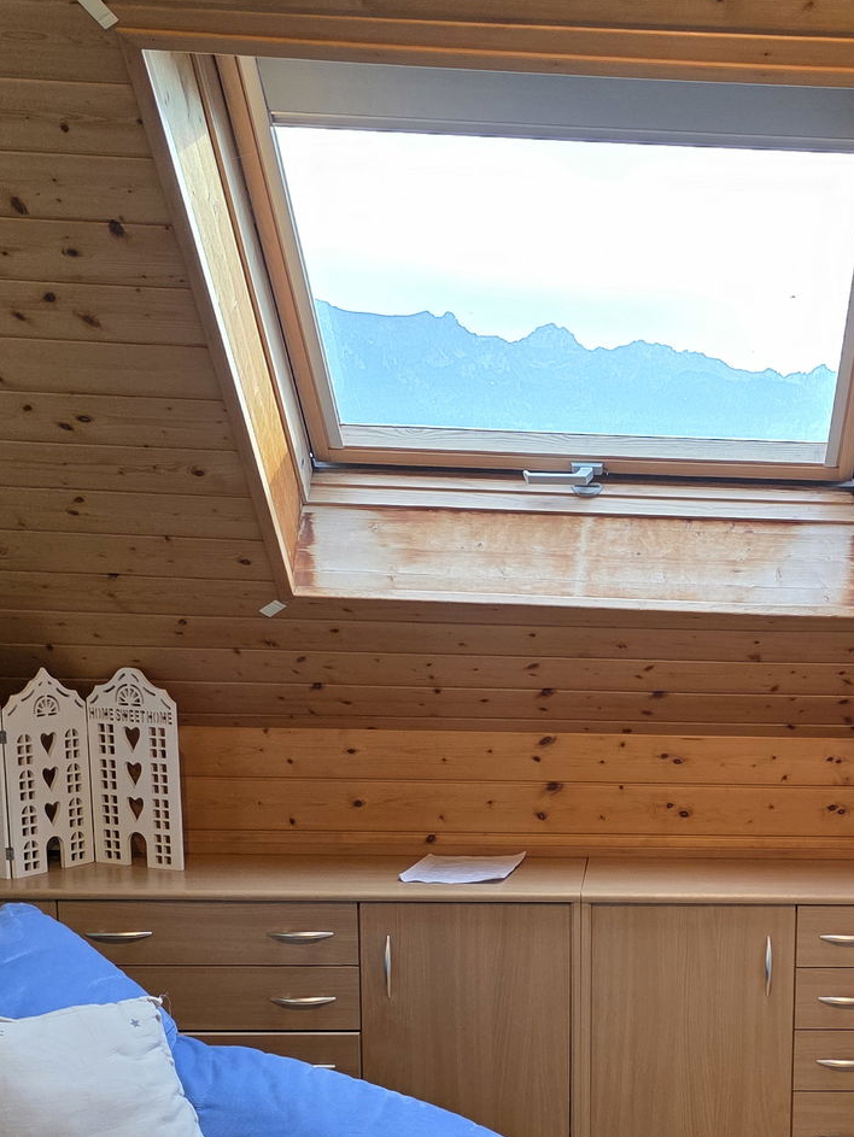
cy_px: 893
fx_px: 1709
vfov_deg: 35.7
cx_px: 792
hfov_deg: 26.9
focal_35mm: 52
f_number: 1.7
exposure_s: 1/180
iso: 160
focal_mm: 6.3
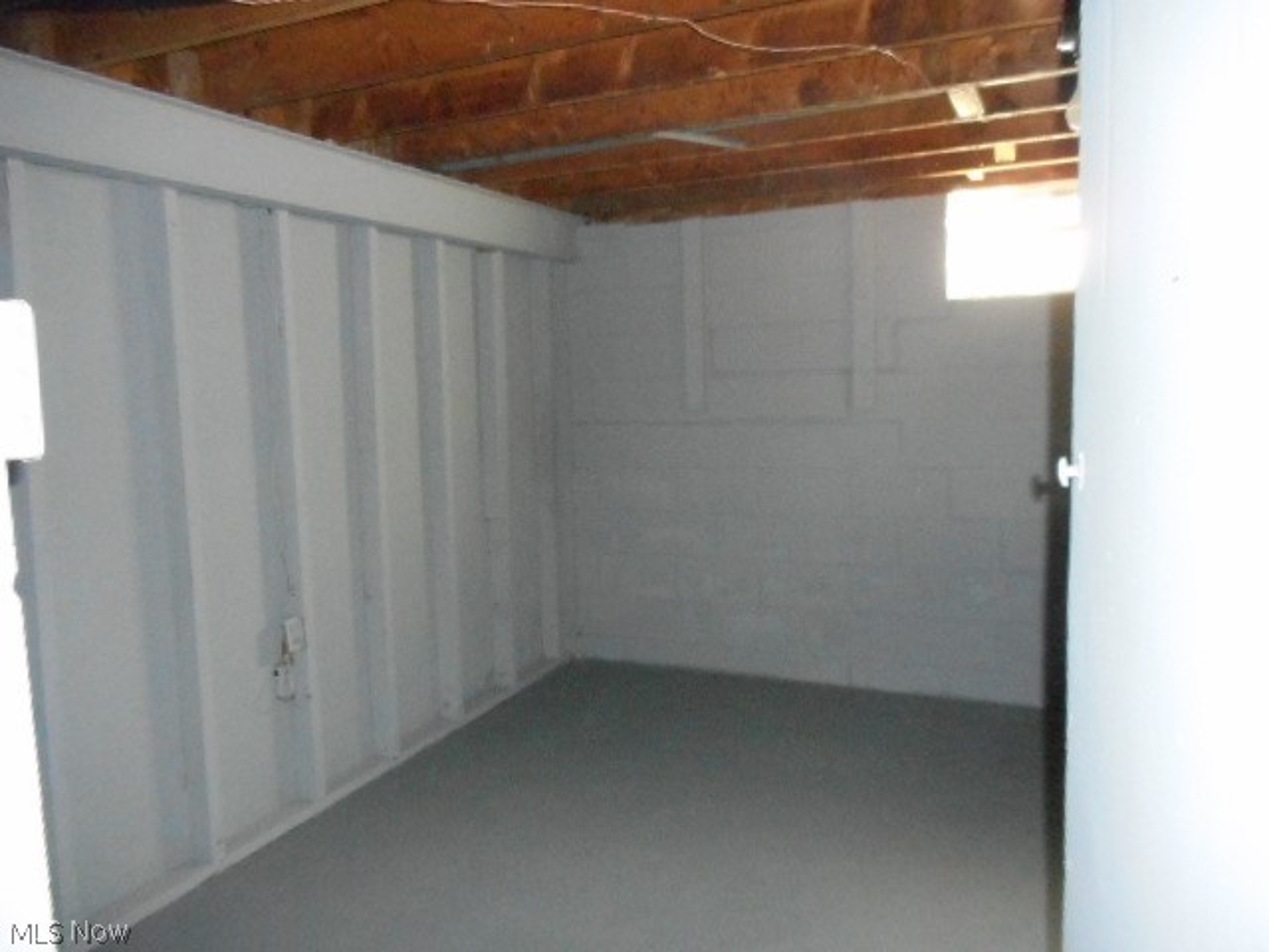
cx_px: 634
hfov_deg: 69.4
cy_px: 476
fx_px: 916
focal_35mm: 25
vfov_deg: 54.9
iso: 1100
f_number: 3.7
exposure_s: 1/25
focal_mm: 4.5
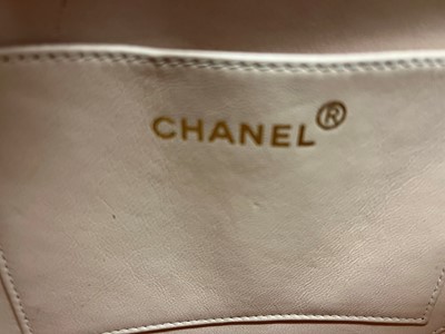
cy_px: 167
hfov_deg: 67.3
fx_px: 334
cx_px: 222
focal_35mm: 26
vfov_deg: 53.1
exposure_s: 1/50
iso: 125
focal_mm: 5.1
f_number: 1.6
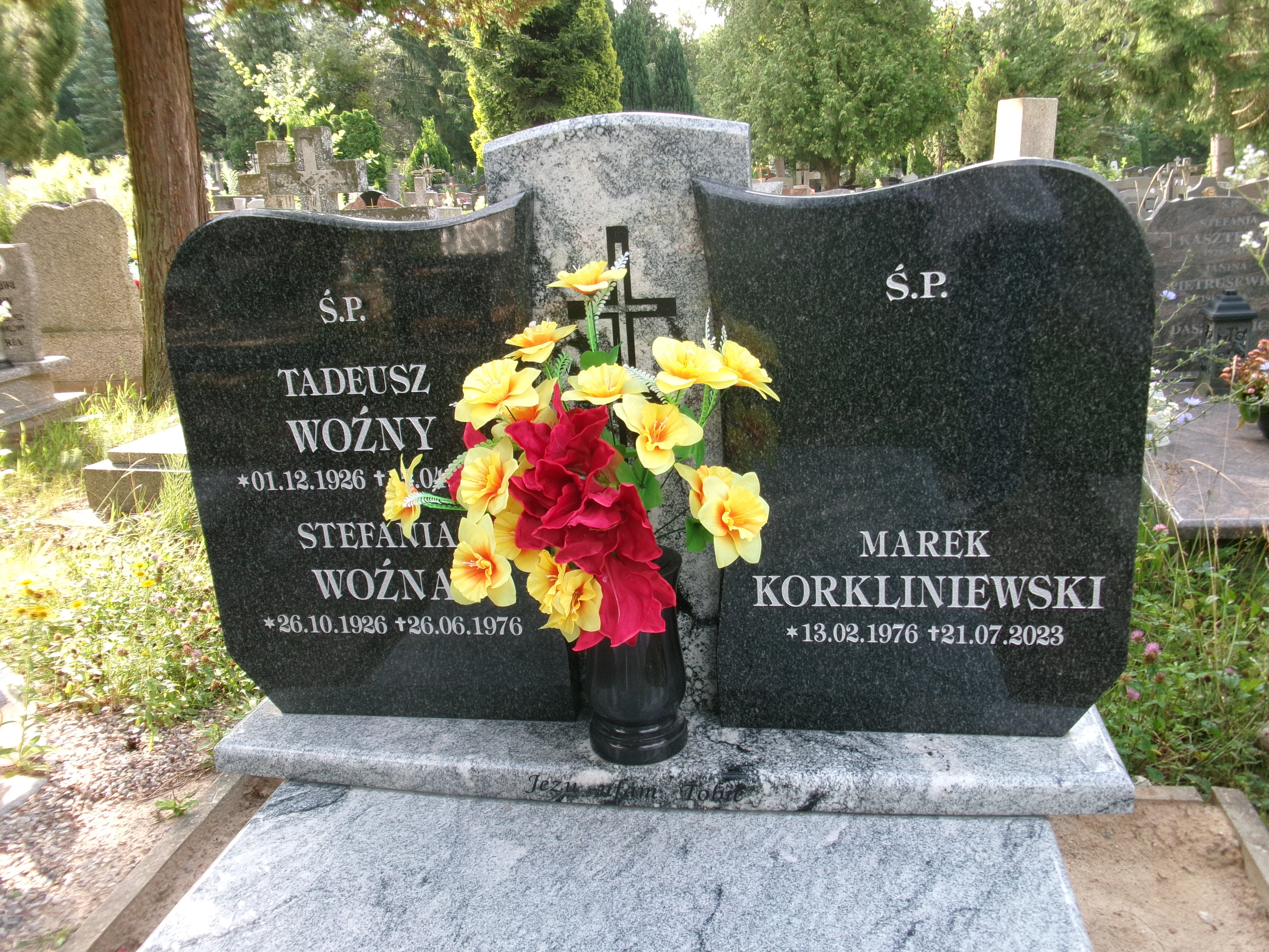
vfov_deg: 49.7
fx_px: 1026
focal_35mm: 28
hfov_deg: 63.4
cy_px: 476
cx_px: 634
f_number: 3.9
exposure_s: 1/80
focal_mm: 5.1
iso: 100
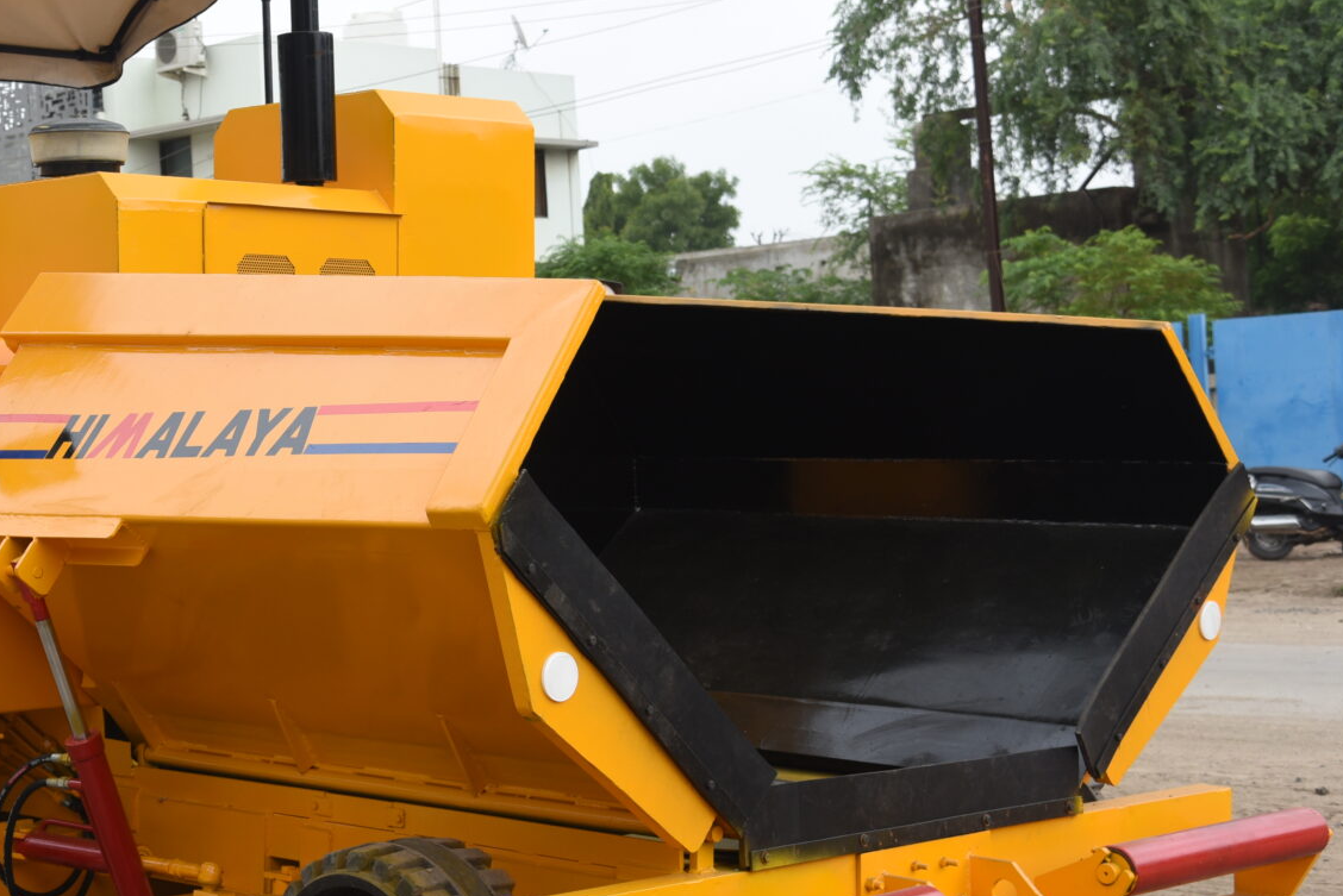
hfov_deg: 28.5
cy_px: 440
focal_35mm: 69
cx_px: 236
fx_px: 2575
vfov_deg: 19.8
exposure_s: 1/400
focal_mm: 38
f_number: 5
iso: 250
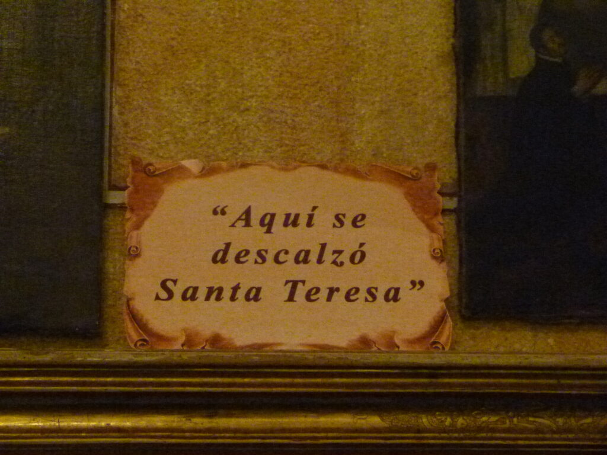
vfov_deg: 19.6
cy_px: 228
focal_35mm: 75
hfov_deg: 26.0
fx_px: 1315
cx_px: 304
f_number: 3.3
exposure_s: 1/15
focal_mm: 13.5
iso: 1600
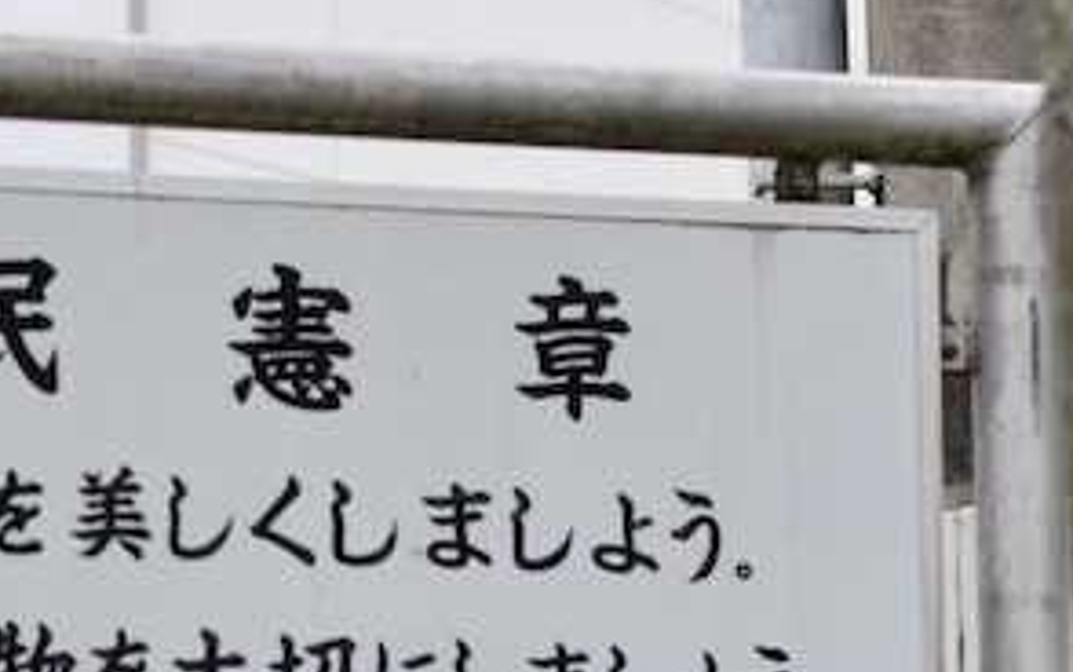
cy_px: 696
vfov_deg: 7.0
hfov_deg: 11.1
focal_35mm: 187
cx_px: -11
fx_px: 5470
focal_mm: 50
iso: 1600
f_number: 2.5
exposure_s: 1/4000
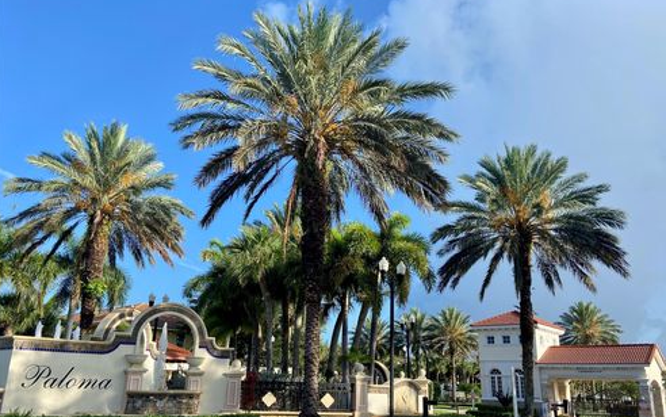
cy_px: 236
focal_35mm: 28
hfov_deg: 66.4
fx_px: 508
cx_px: 333
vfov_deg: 44.5
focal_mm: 4.25
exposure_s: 1/1272
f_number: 1.8
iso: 32
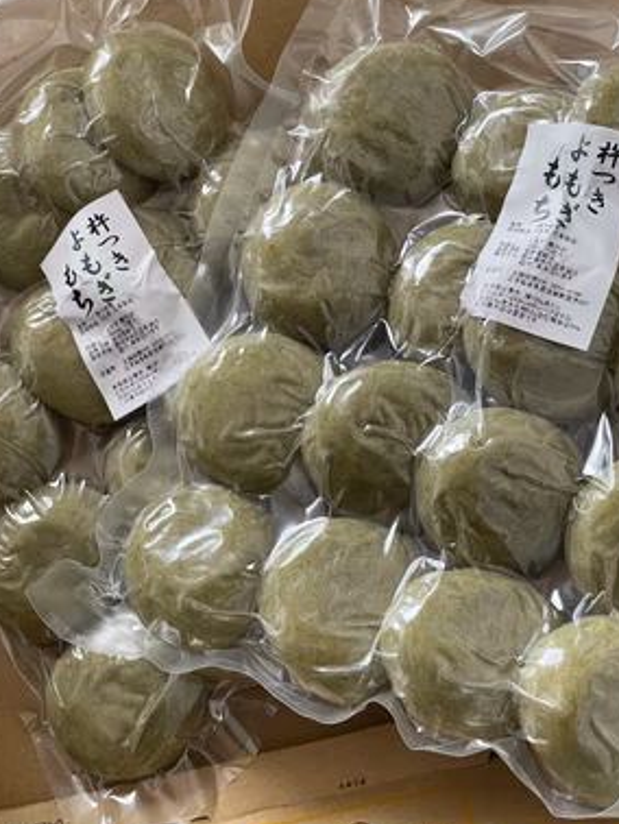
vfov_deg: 34.9
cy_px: 421
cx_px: 312
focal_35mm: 55
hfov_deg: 26.6
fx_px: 1310
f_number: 2
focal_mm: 6
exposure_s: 1/99
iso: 125
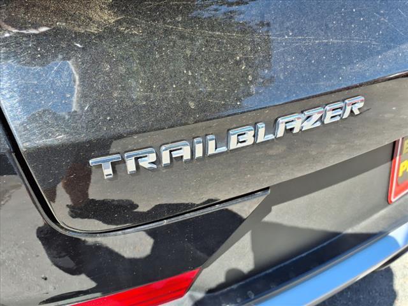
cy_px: 153
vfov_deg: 51.4
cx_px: 204
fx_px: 318
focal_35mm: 27
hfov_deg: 65.3
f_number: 1.9
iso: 40
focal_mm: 3.58
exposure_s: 1/370
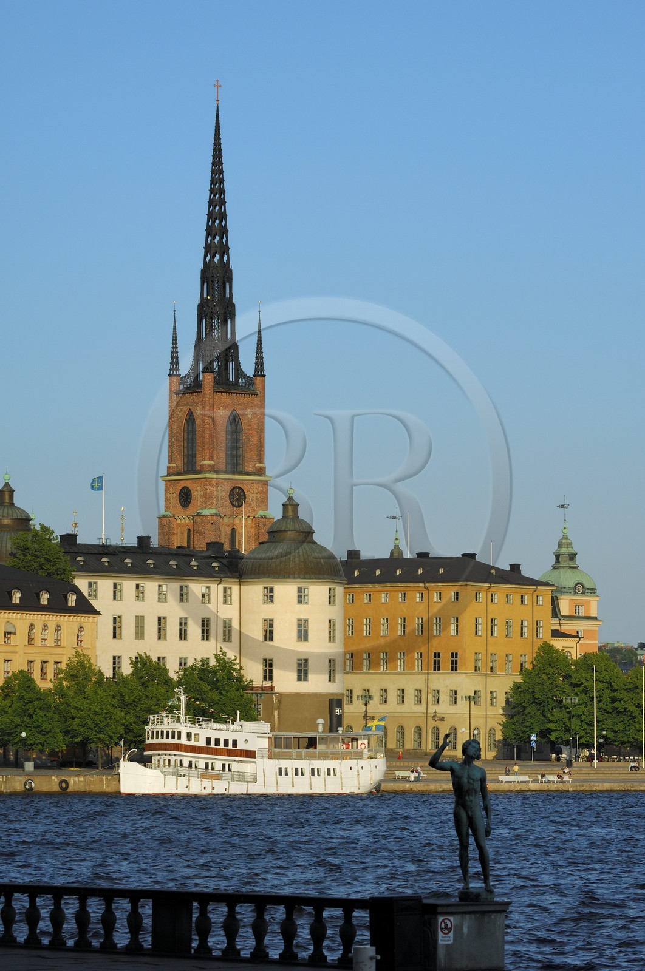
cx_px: 322
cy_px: 486
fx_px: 4245
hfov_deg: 8.7
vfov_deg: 13.1
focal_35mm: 158
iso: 100
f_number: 9
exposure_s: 1/250
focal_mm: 105
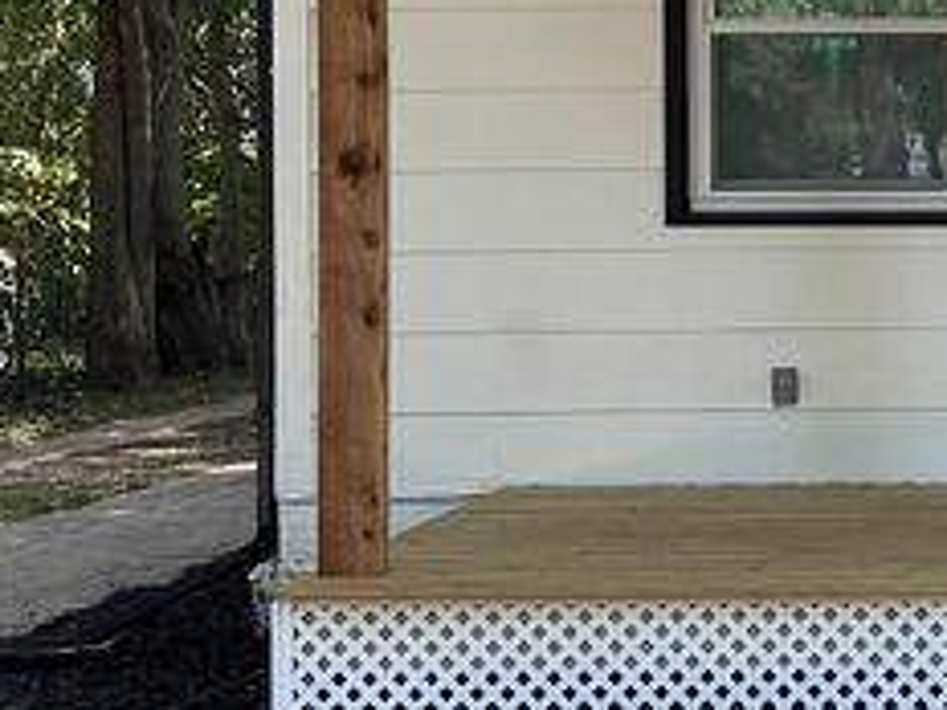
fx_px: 2900
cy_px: 110
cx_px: 1420
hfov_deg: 16.8
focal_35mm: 106
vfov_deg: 13.9
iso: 80
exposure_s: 1/387
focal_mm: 6.76
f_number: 1.78
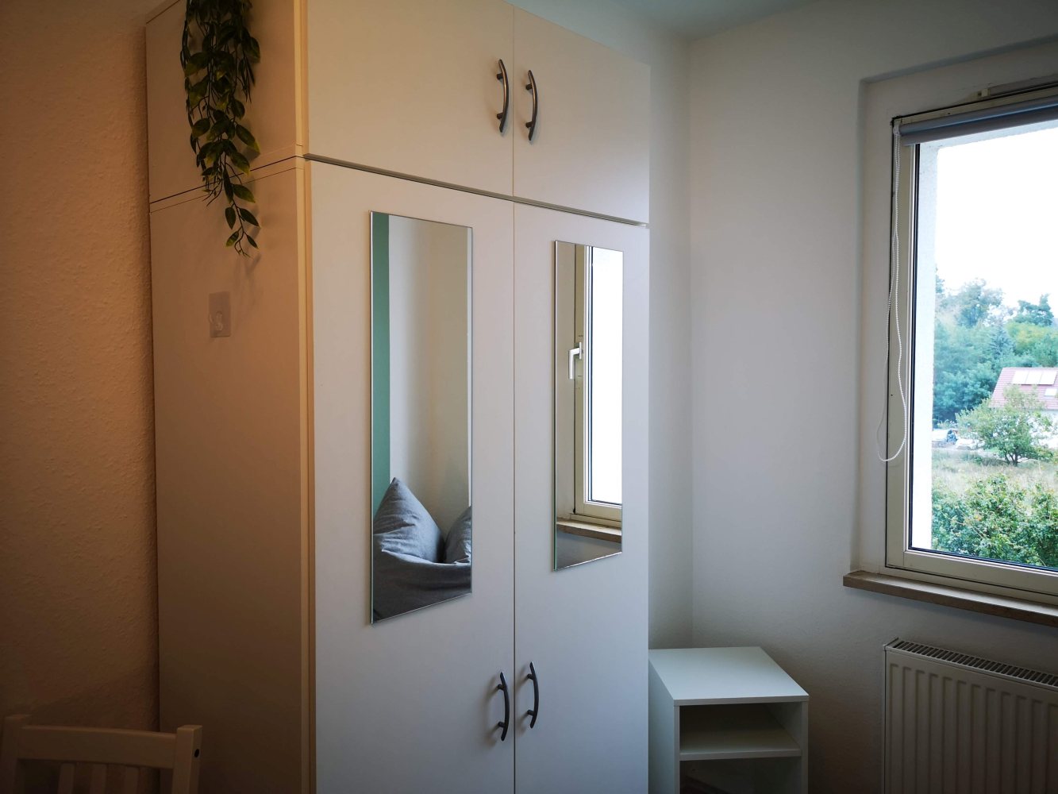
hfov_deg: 65.3
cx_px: 529
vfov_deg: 51.4
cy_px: 397
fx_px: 825
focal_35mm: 27
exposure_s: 1/50
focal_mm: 5.58
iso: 50
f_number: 1.8
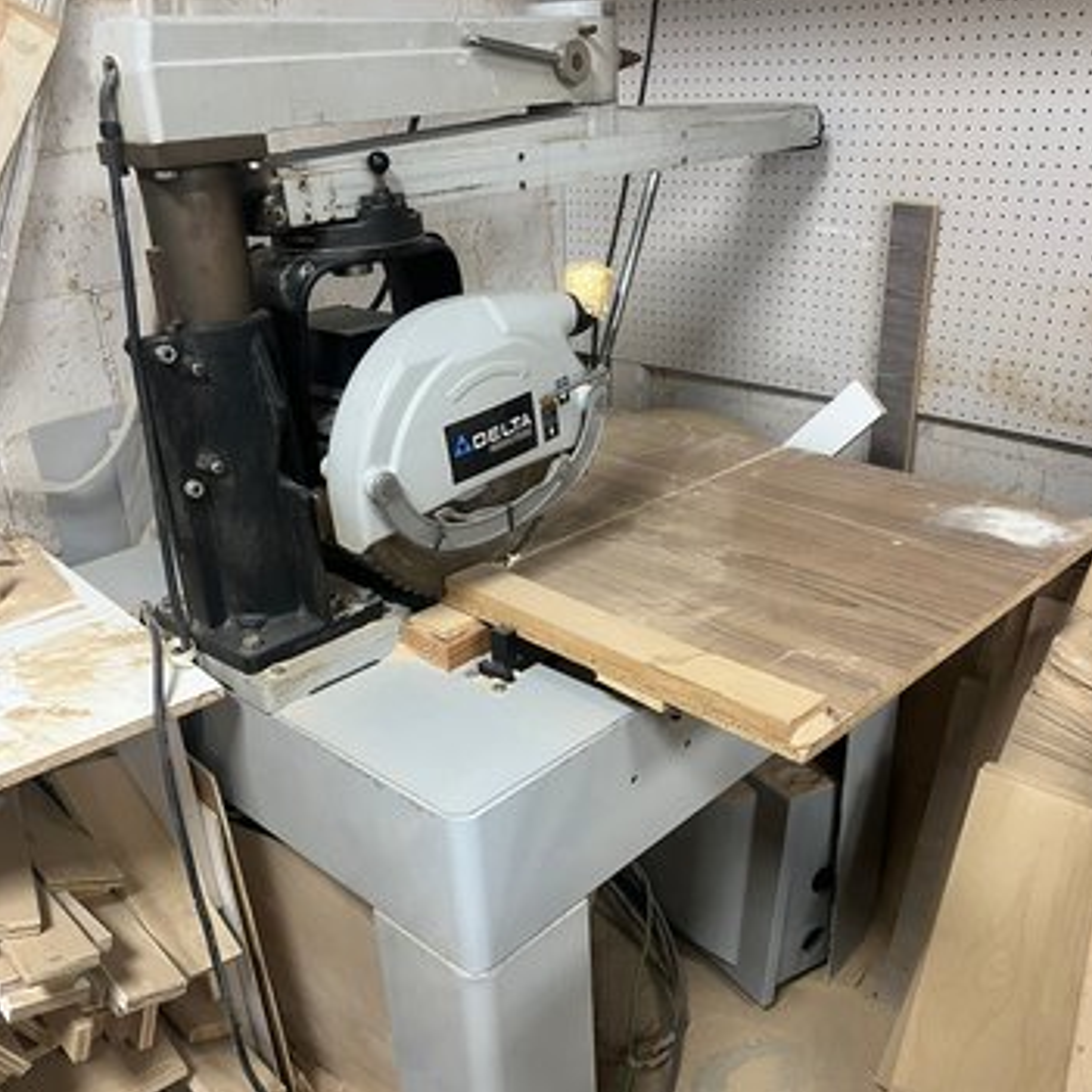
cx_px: 546
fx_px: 1106
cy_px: 608
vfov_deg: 52.4
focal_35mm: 31
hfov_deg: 52.5
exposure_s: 1/60
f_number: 1.5
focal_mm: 5.7
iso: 160
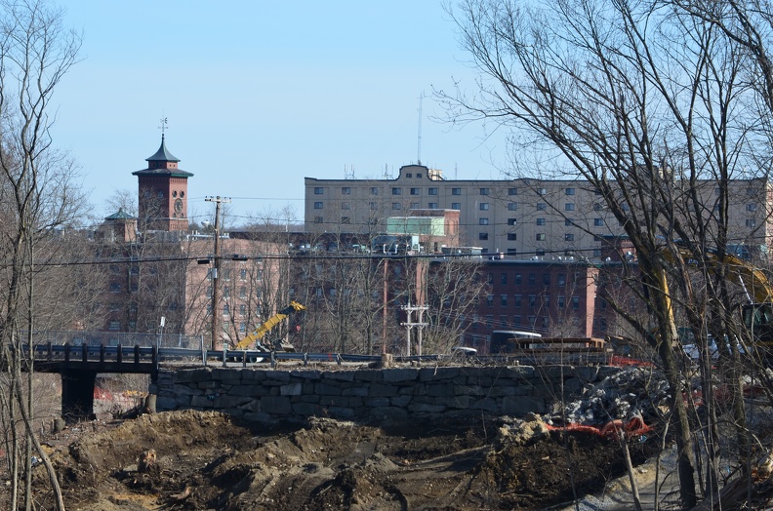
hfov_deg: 10.2
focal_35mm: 202
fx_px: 4338
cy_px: 256
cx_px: 386
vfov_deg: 6.7
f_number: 11
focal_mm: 135
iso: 160
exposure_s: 1/125
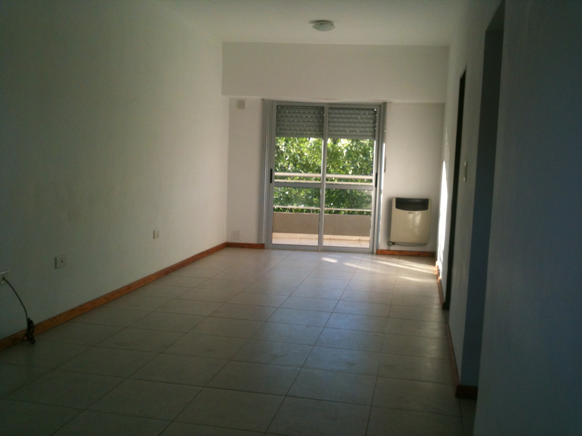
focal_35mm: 35
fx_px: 588
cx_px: 291
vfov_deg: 40.7
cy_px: 218
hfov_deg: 52.6
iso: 64
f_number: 2.8
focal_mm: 3.85
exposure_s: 1/188
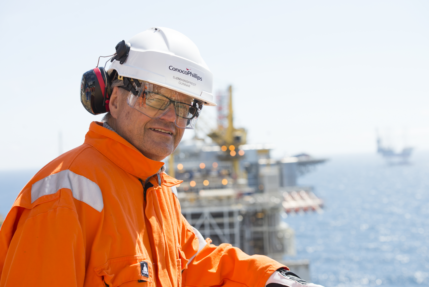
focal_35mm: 82
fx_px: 977
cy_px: 144
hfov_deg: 24.8
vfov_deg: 16.7
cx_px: 214
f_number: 6.3
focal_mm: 82
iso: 200
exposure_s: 1/640
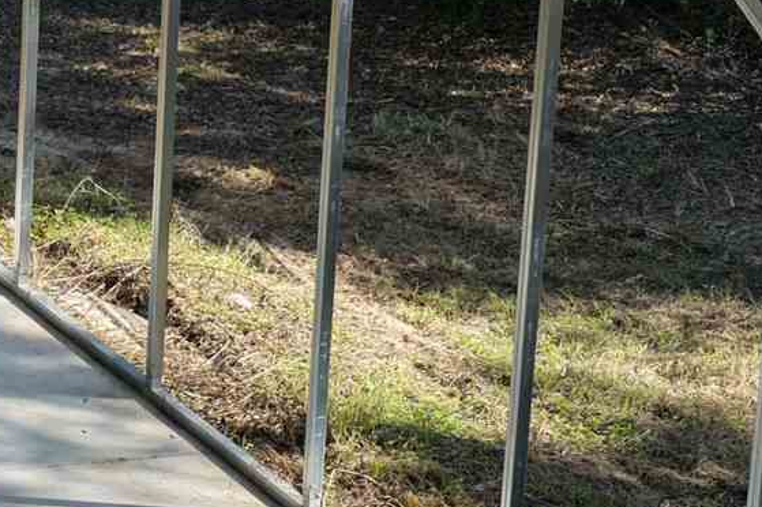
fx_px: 3258
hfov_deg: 12.1
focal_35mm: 154
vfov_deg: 8.9
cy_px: 26
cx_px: -694
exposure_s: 1/1000
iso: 400
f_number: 2.8
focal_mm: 14.45
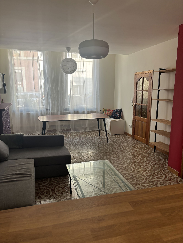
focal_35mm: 26
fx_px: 183
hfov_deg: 53.1
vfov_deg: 67.3
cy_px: 122
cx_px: 92
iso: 64
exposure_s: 1/121
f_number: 1.6
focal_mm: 5.96
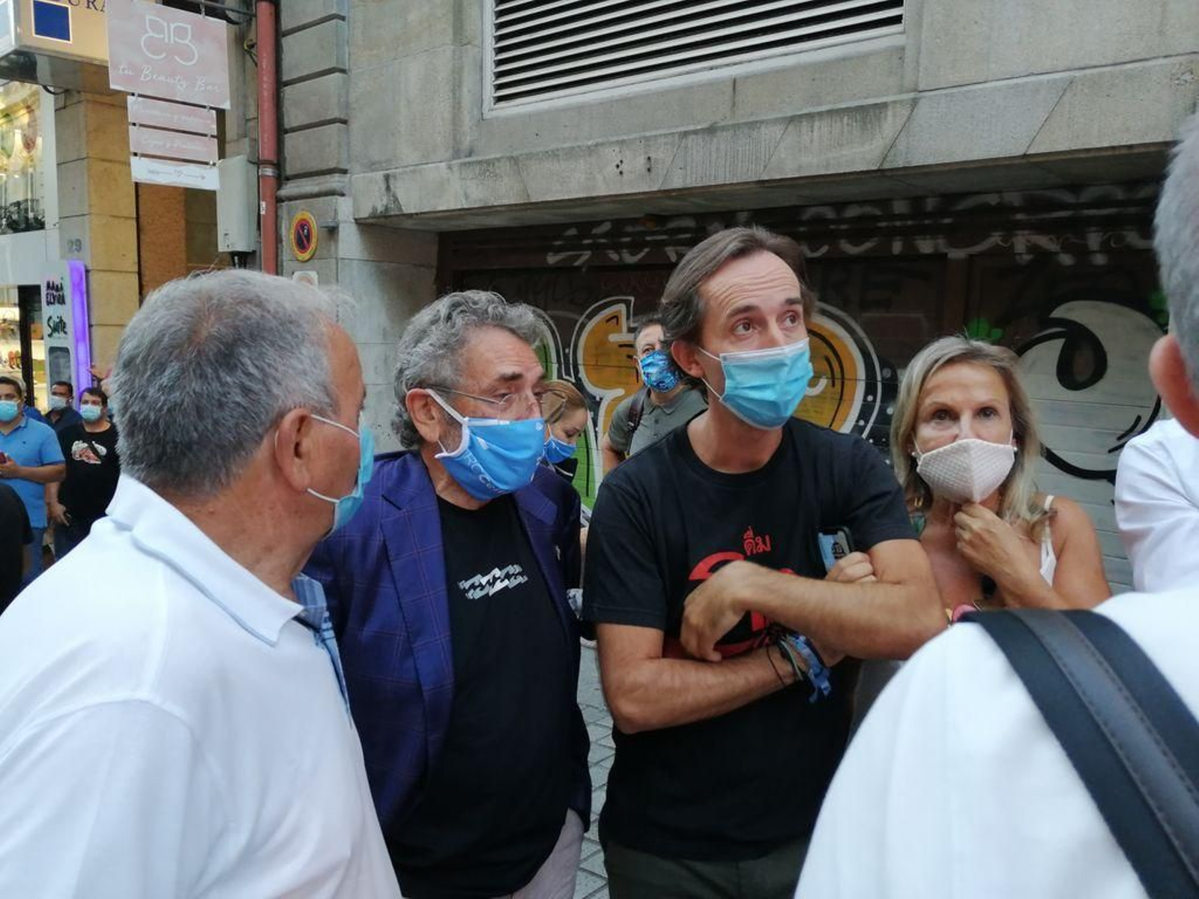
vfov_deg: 51.4
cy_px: 450
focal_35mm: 27
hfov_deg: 65.3
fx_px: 935
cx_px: 600
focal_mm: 3.96
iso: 160
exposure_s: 1/100
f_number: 1.8
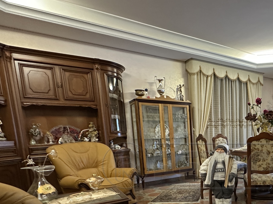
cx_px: 225
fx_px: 221
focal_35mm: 28
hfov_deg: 57.8
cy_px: 166
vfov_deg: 46.8
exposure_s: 1/50
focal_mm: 2.22
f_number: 2.2
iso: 500
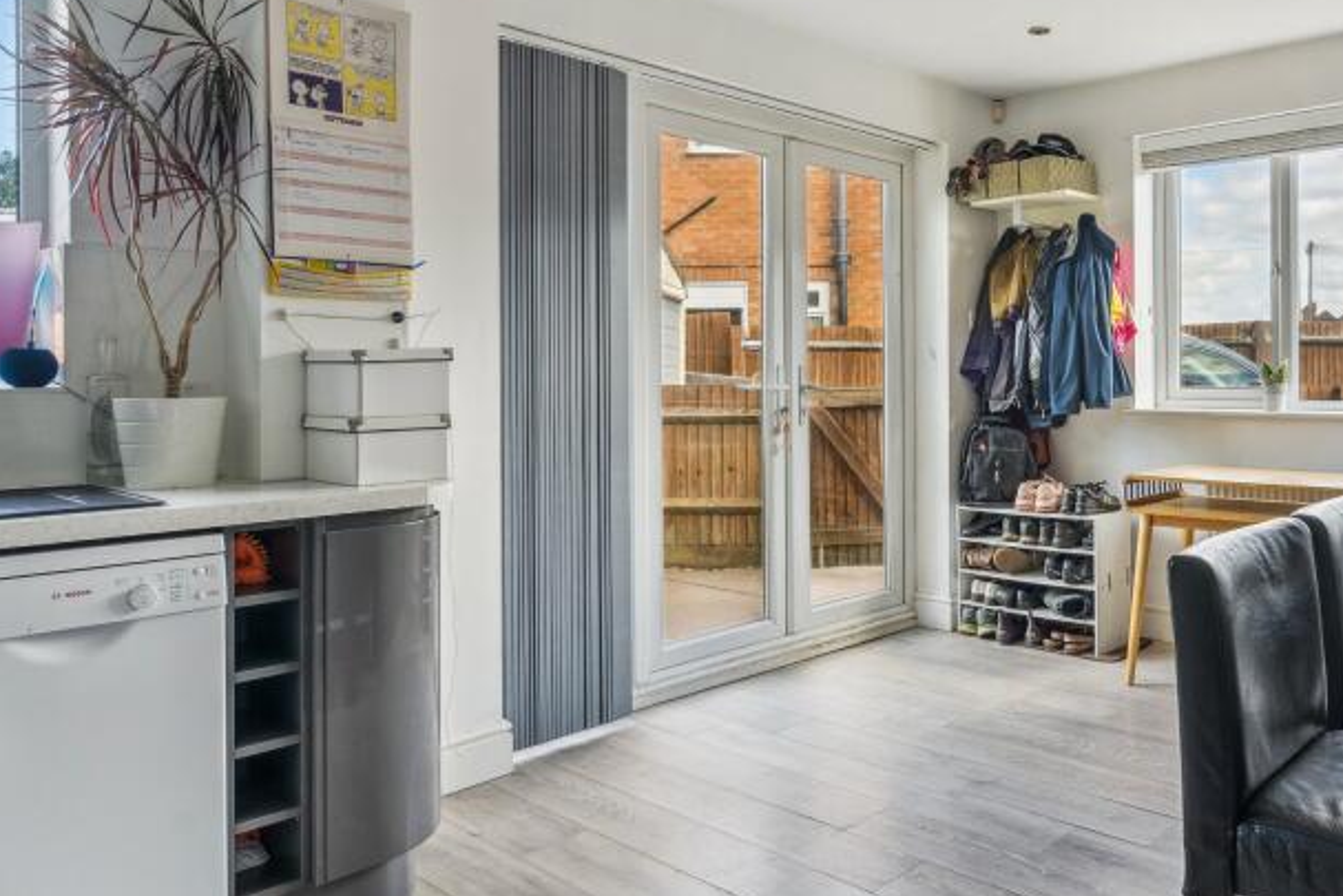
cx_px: 918
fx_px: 1007
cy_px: 368
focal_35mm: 27
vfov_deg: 47.7
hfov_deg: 65.2
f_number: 8
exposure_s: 1/40
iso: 400
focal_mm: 16
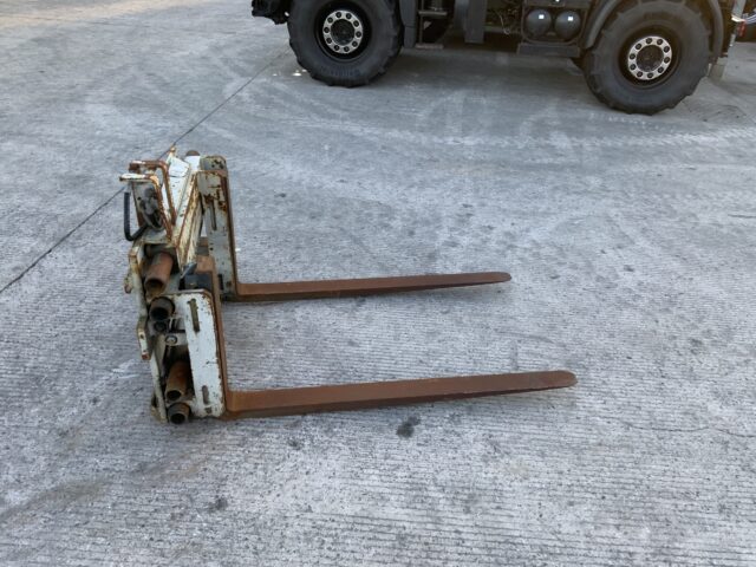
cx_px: 378
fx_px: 633
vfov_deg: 48.2
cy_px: 284
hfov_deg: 61.7
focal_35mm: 29
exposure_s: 1/122
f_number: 1.8
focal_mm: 3
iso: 25
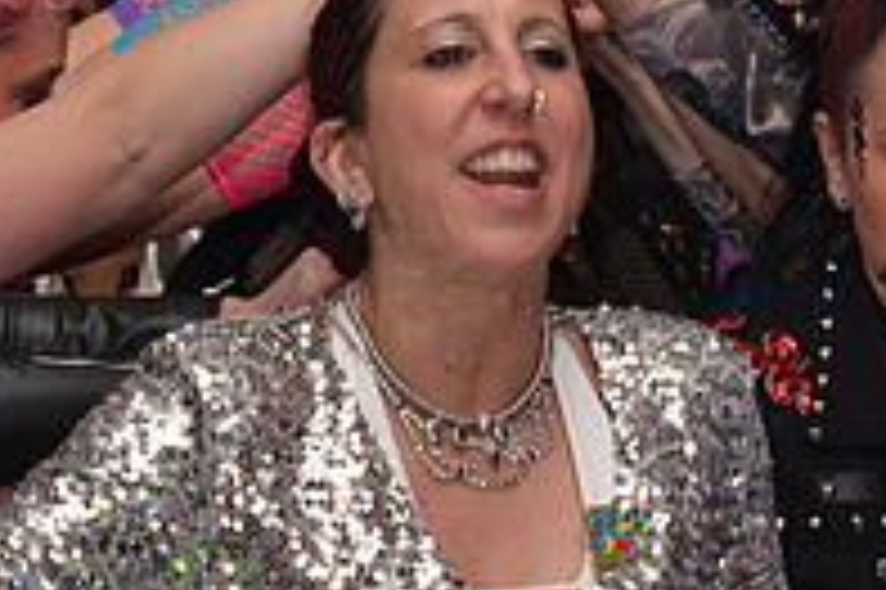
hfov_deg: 4.1
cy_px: 732
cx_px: 897
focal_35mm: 499
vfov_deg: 2.7
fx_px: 12270
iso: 800
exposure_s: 1/60
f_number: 4
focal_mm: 70
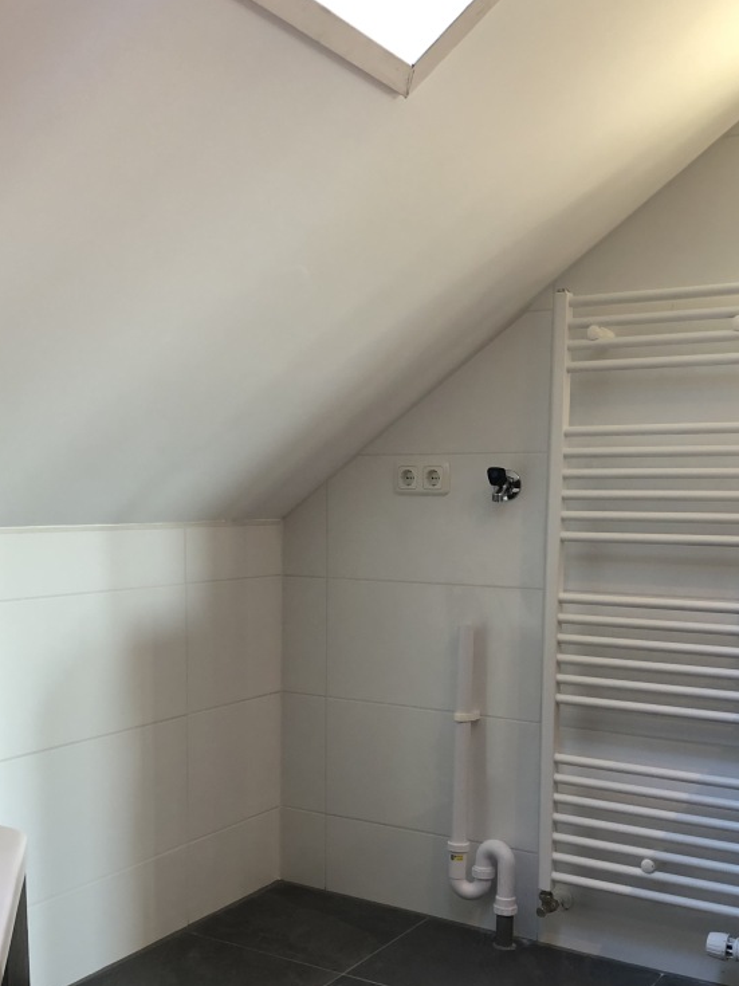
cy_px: 640
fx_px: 1110
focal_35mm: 39
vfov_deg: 47.3
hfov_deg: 36.7
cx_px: 420
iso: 80
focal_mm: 3.99
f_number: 1.8
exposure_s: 1/17
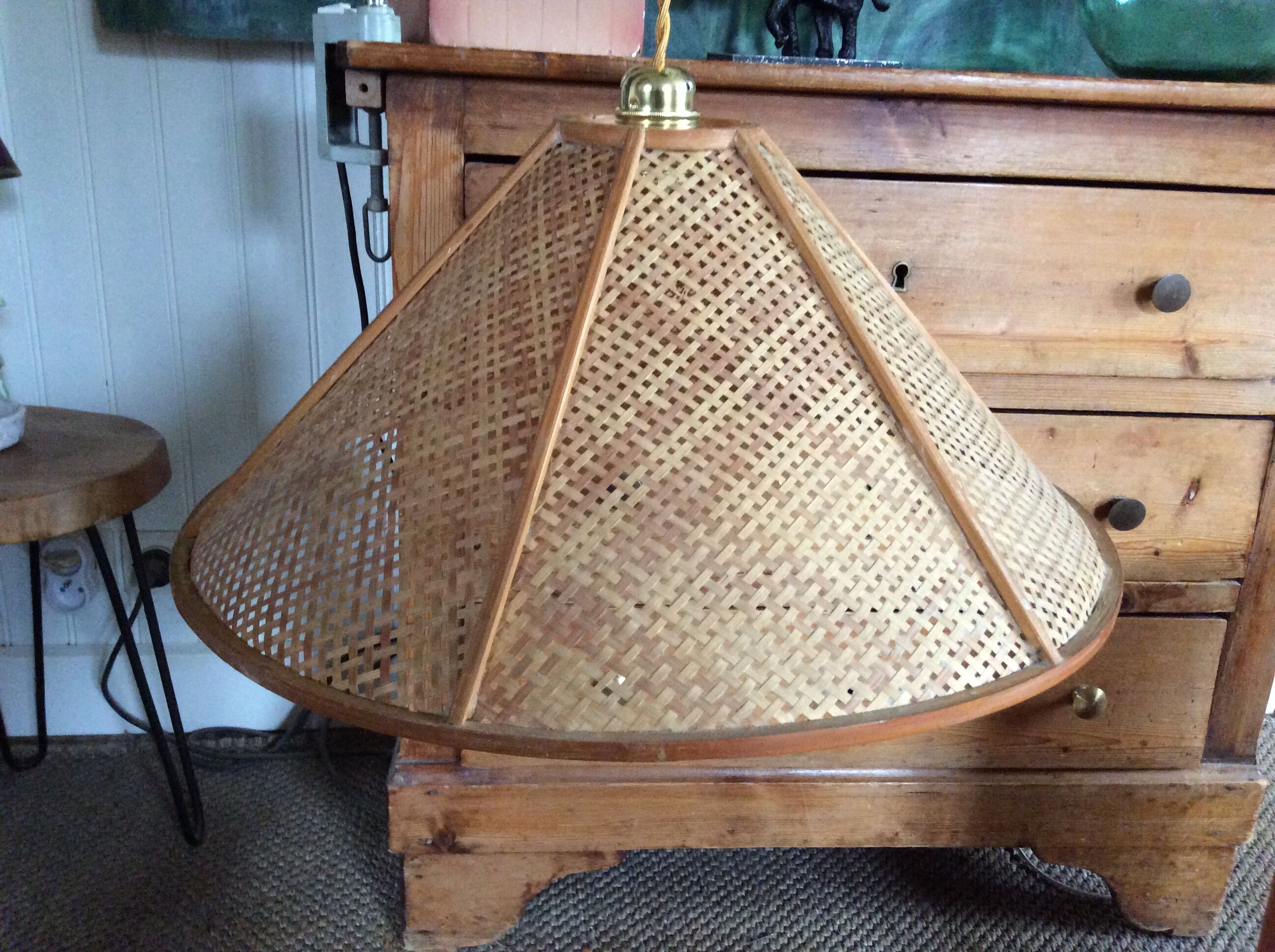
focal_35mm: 32
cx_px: 638
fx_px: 1177
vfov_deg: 44.1
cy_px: 476
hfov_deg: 56.9
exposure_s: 1/20
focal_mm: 3.3
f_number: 2.4
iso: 250
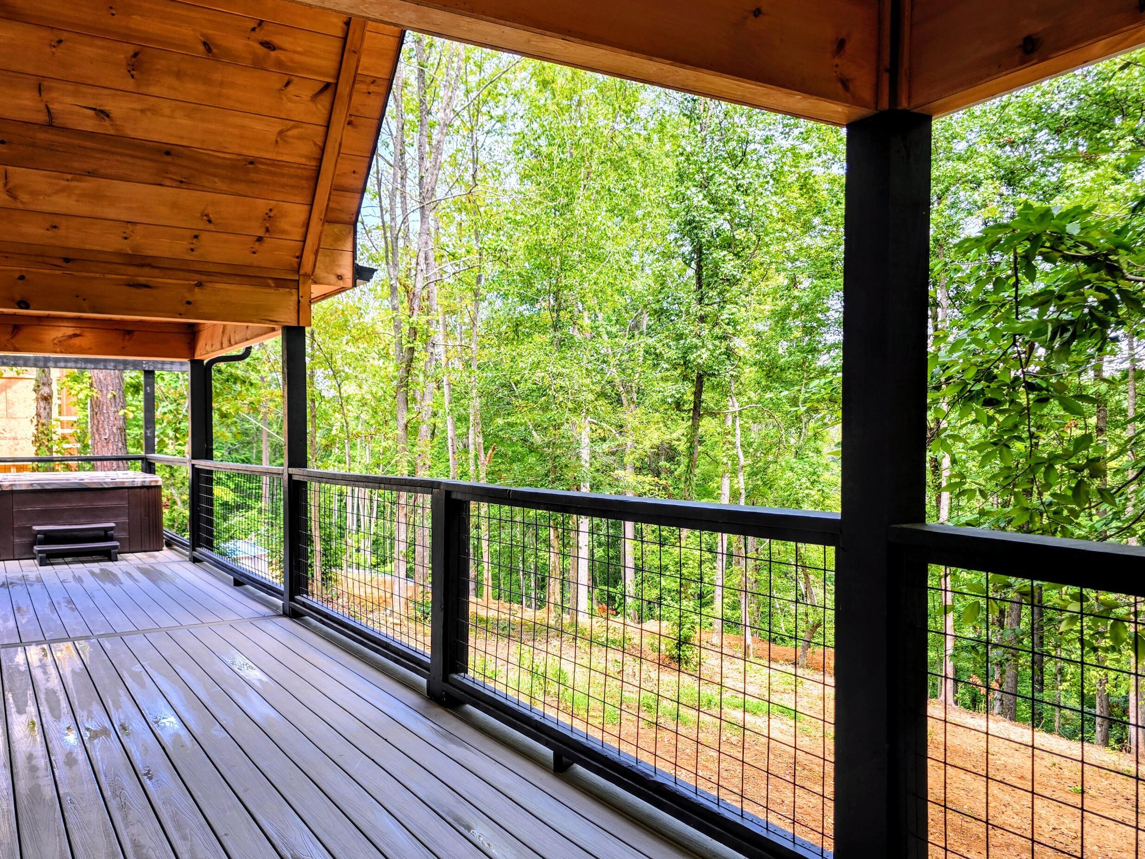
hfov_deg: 63.1
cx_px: 477
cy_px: 451
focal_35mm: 28
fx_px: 926
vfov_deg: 49.7
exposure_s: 1/120
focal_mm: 6.3
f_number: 1.7
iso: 20
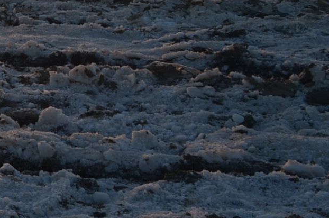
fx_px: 976
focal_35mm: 107
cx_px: -249
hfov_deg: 16.3
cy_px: 6
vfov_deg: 12.6
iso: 125
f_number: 11
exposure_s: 1/125
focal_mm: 18
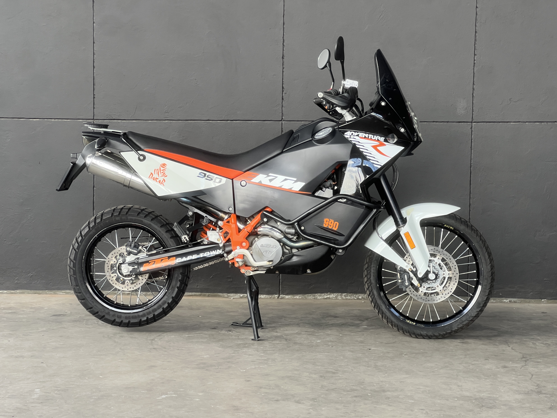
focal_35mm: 78
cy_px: 209
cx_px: 280
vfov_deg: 18.9
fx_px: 1255
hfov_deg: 25.0
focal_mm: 9
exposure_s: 1/99
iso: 80
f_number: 2.8
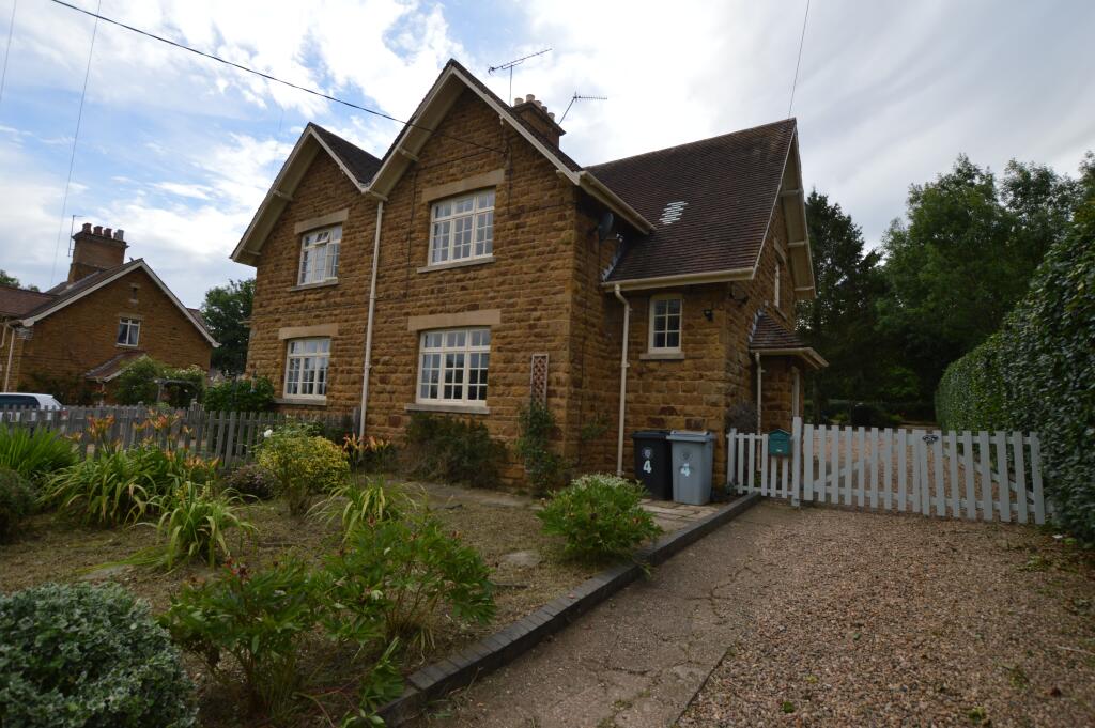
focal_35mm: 17
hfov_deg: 92.5
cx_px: 548
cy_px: 364
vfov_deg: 69.6
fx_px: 524
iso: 100
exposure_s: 1/160
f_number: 6.3
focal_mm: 11.5
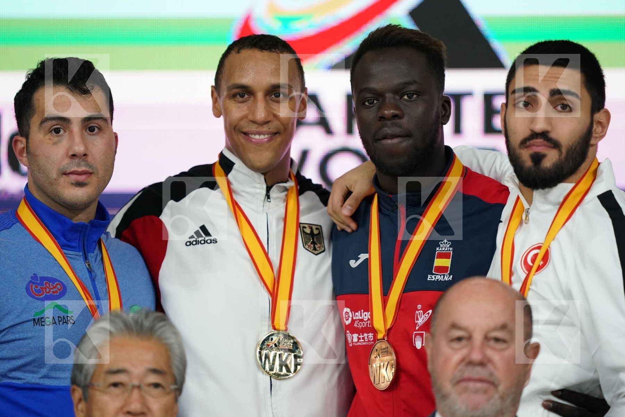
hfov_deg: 5.2
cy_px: 208
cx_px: 312
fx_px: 6944
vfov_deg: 3.4
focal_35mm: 400
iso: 4000
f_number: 2.8
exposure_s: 1/500
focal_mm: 400
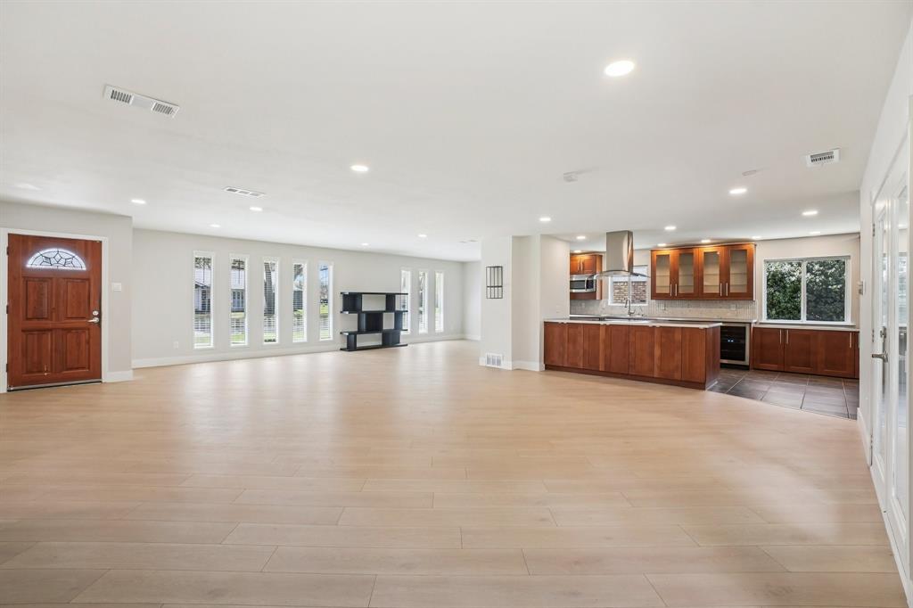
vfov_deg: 77.3
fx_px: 380
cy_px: 304
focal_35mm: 15
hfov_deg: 100.4
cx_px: 456
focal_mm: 10
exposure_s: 1/60
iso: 400
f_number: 8
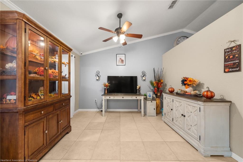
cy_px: 81
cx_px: 122
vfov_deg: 85.4
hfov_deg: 108.3
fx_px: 88
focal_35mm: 13
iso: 400
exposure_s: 1
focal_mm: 13
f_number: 11
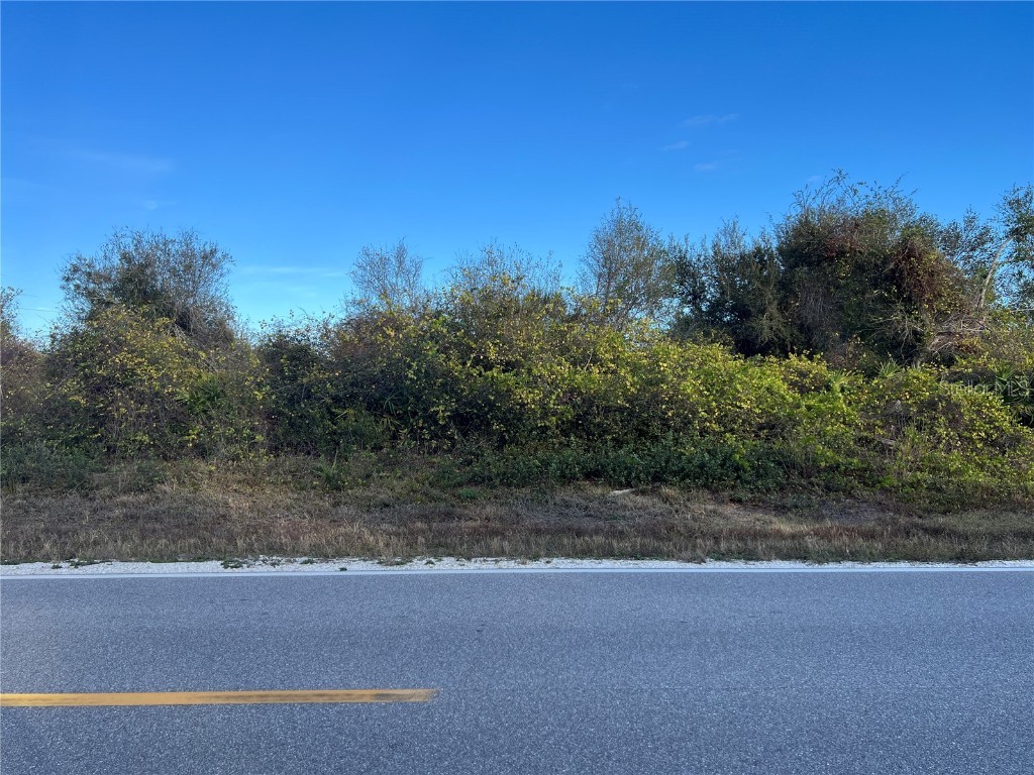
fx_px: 777
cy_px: 388
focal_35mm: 26
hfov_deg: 67.3
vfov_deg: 53.1
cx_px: 517
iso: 50
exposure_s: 1/1669
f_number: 1.5
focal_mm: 5.7
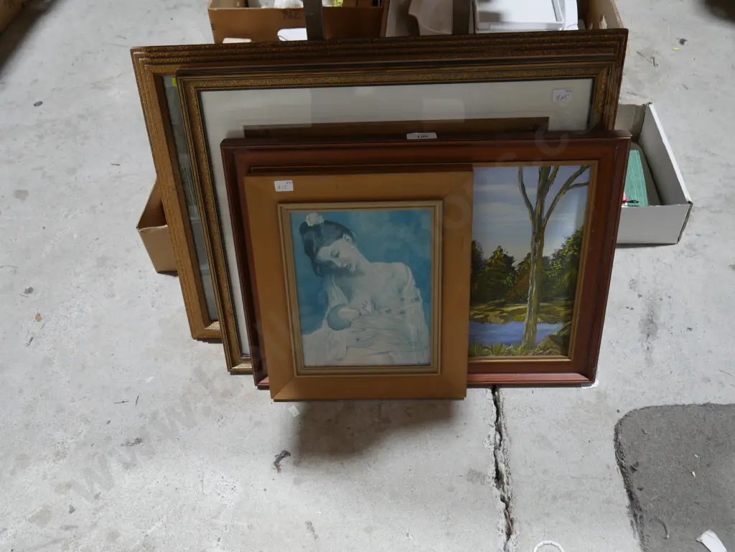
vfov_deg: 41.8
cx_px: 368
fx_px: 722
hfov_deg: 53.9
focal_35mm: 34
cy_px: 276
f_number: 4.5
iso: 500
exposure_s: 1/60
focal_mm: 17
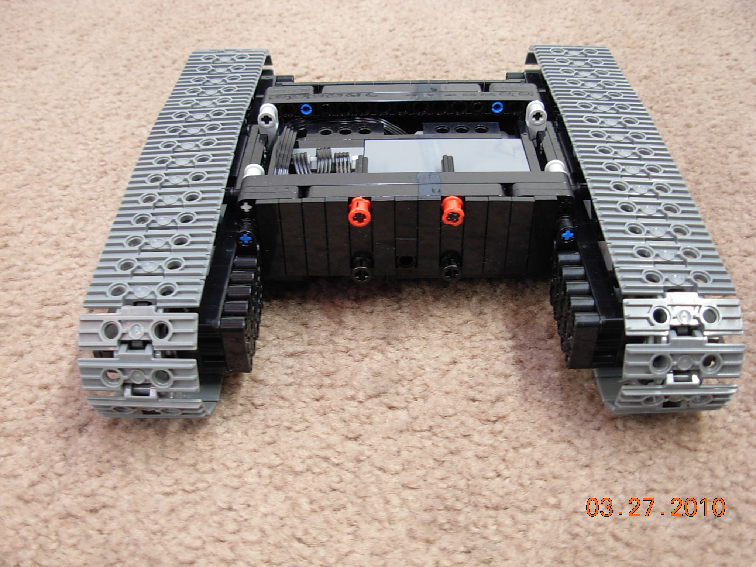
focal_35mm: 38
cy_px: 284
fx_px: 830
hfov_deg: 49.0
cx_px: 378
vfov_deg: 37.7
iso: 79
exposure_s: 1/5.1
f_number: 2.9
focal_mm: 6.3
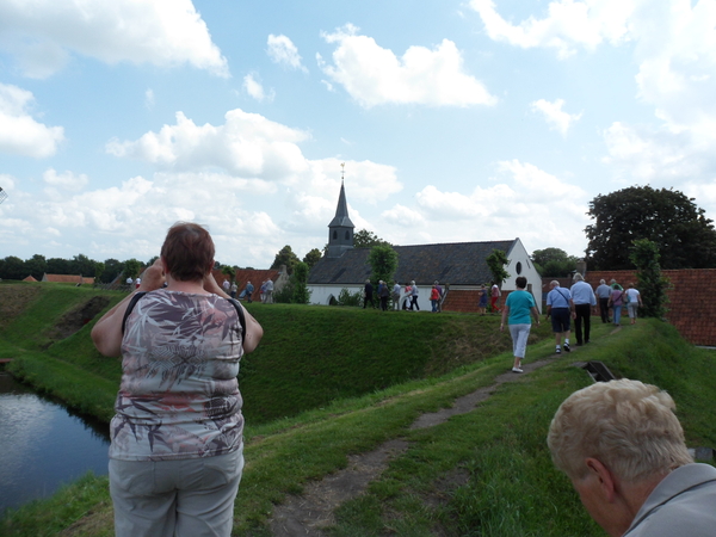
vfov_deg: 53.1
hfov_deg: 67.3
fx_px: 538
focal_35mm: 26
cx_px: 358
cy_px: 268
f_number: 3.3
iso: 80
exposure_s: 1/1000
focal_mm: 4.9
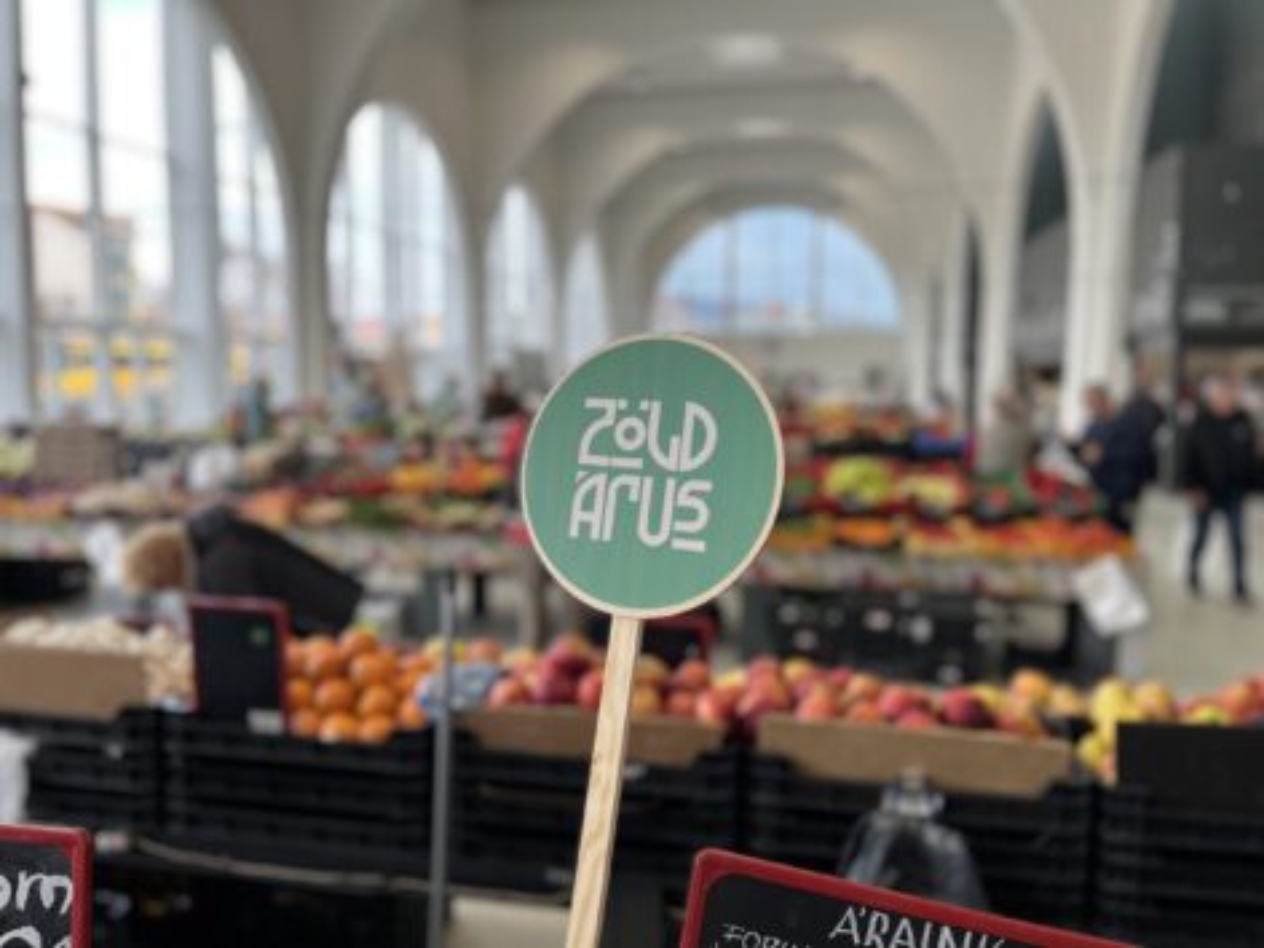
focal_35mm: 26
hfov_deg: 67.3
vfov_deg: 53.1
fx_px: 949
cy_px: 474
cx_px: 632
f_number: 1.6
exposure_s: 1/159
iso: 40
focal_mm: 5.1
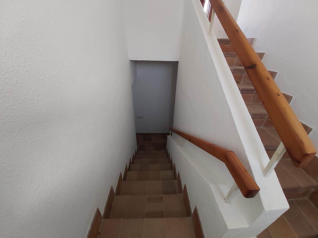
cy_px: 119
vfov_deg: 94.5
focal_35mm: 12
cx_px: 159
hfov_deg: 110.5
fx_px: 110
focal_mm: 1.42
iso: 64
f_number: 2.2
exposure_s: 1/50
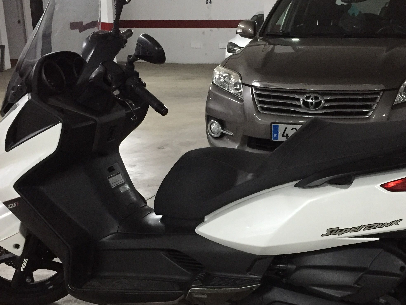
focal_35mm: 48
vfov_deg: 30.1
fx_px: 563
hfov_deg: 39.5
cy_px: 199
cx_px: 241
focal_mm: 4.15
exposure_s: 1/17
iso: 320
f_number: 2.2
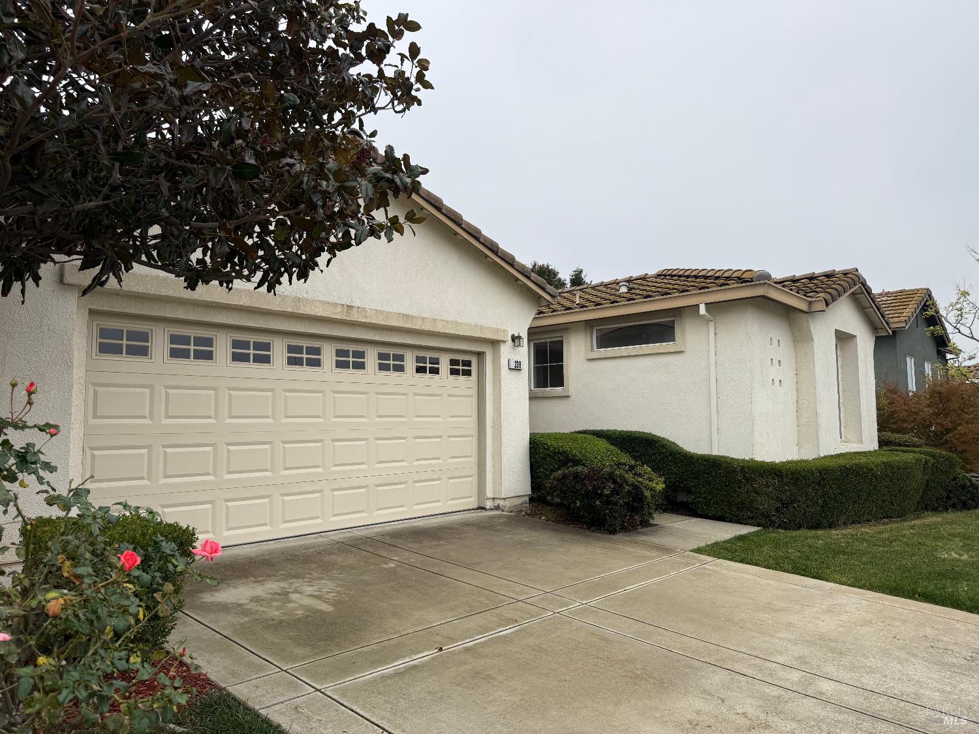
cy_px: 367
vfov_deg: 56.8
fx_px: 679
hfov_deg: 71.6
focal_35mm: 24
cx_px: 490
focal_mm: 6.76
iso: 80
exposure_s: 1/1271
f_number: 1.78
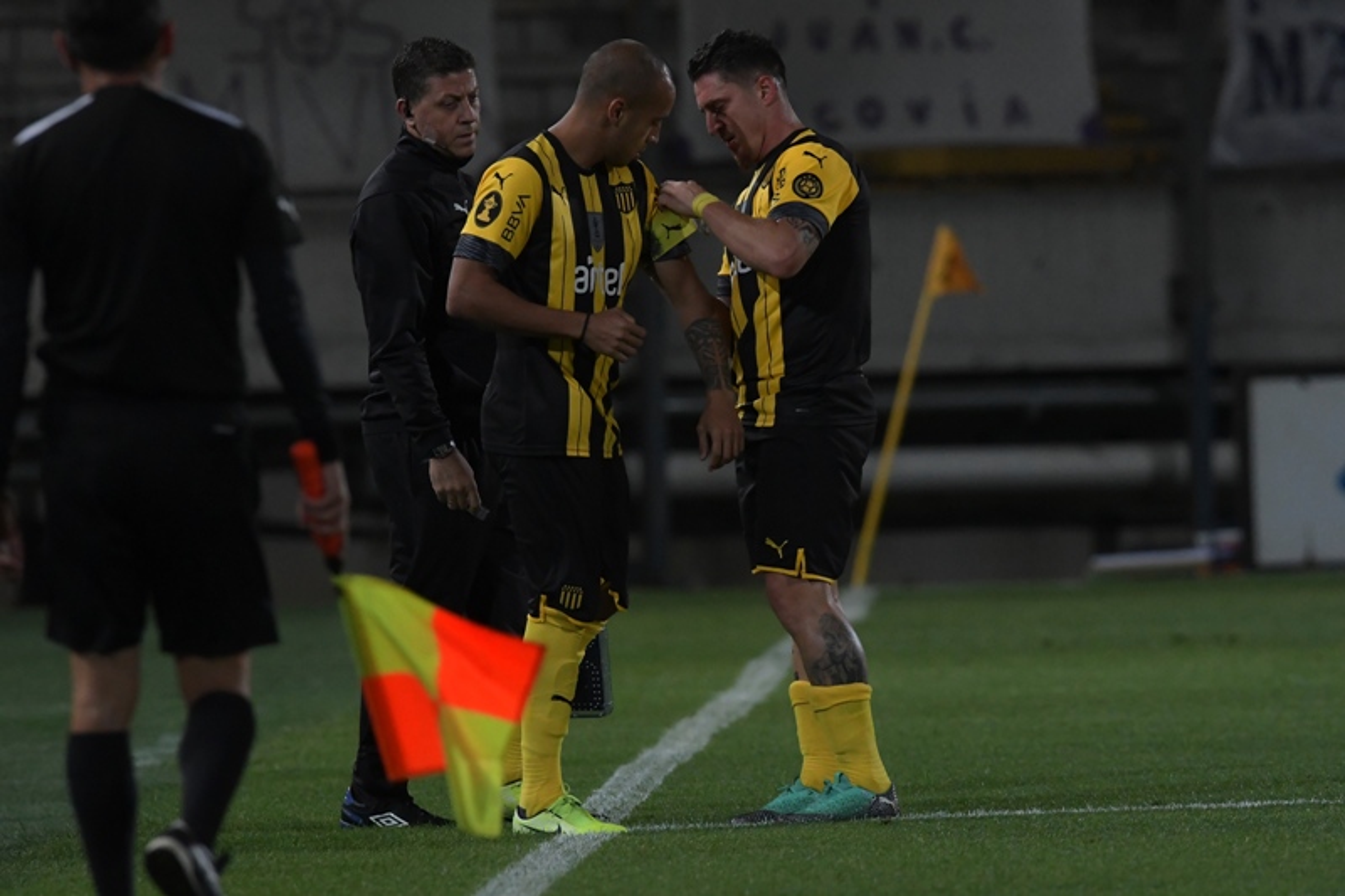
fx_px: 22411
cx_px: 672
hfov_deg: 3.4
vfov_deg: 2.3
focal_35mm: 600
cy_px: 448
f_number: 5.6
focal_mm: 400
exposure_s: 1/640
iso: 3200
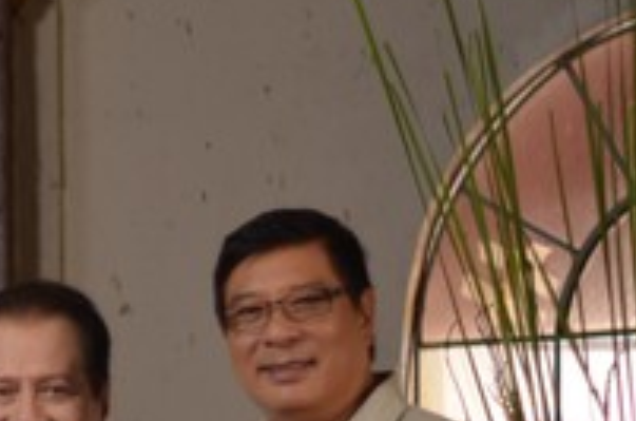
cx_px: -579
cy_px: 741
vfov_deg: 4.5
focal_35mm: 298
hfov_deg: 6.7
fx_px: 5252
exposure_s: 1/100
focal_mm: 50
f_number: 1.8
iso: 100
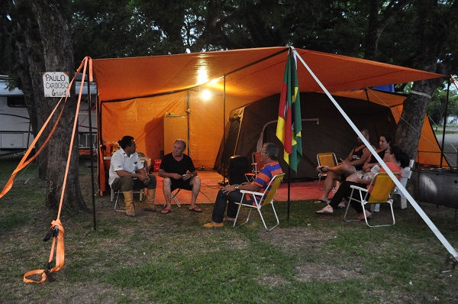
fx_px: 419
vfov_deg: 39.8
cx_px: 229
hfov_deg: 57.3
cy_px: 152
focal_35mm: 33
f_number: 3.8
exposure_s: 1/125
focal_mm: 22
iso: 3200
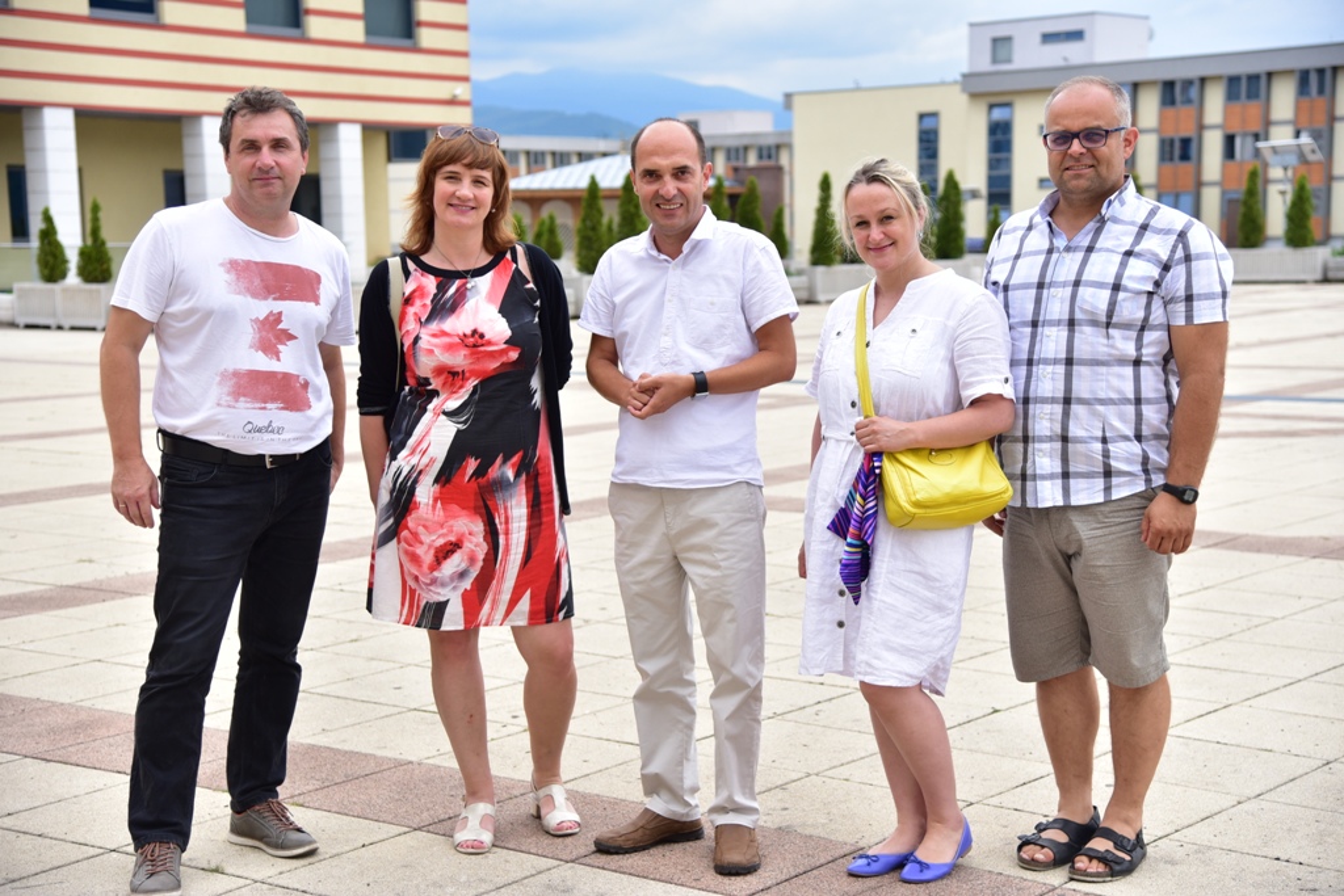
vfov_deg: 21.9
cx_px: 672
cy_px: 448
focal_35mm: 62
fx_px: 2315
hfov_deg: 32.4
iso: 640
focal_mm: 62
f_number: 4
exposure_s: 1/2000
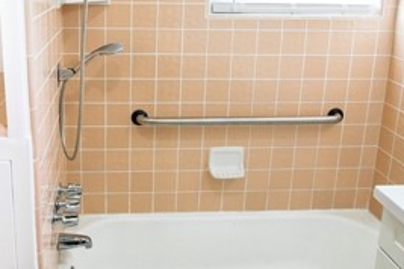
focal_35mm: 36
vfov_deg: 36.2
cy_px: 73
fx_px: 404
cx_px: 141
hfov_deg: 52.3
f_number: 5
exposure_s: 1/160
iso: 800
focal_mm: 10
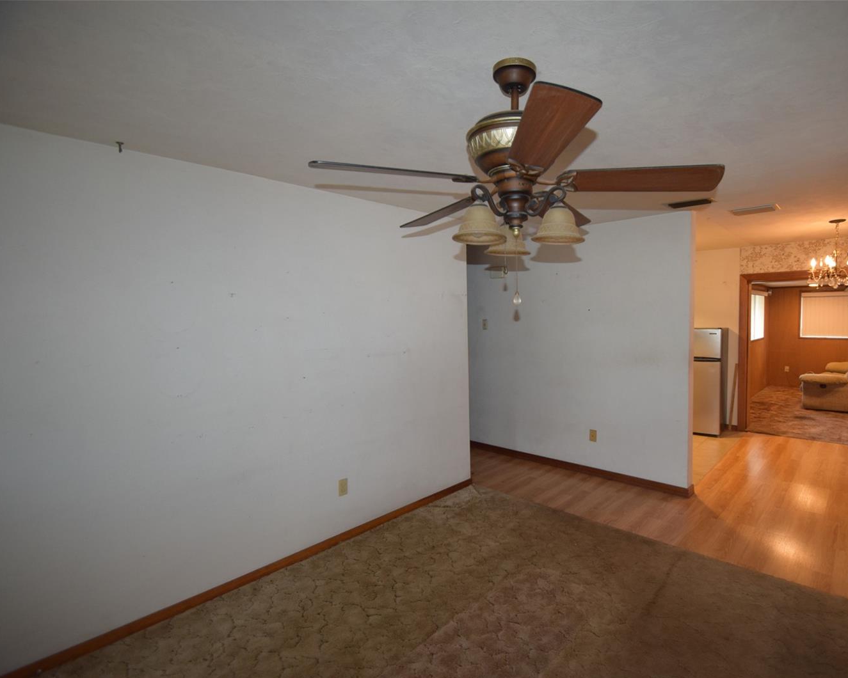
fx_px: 427
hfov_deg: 88.8
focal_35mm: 17
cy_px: 340
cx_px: 499
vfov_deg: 77.0
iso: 800
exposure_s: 1/60
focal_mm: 10
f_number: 3.5
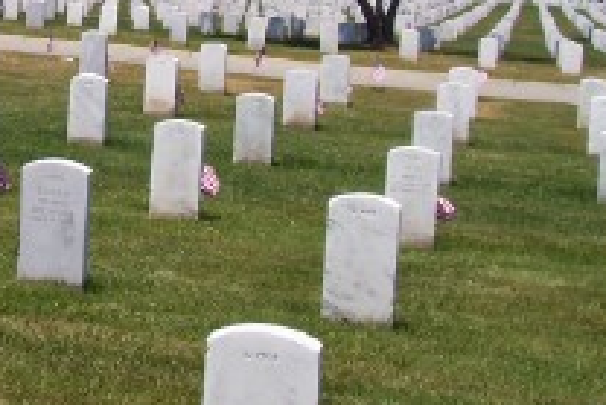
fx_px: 1583
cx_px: -61
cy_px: -74
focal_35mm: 94
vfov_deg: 14.2
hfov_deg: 20.6
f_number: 5.6
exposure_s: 1/750
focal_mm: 5.6
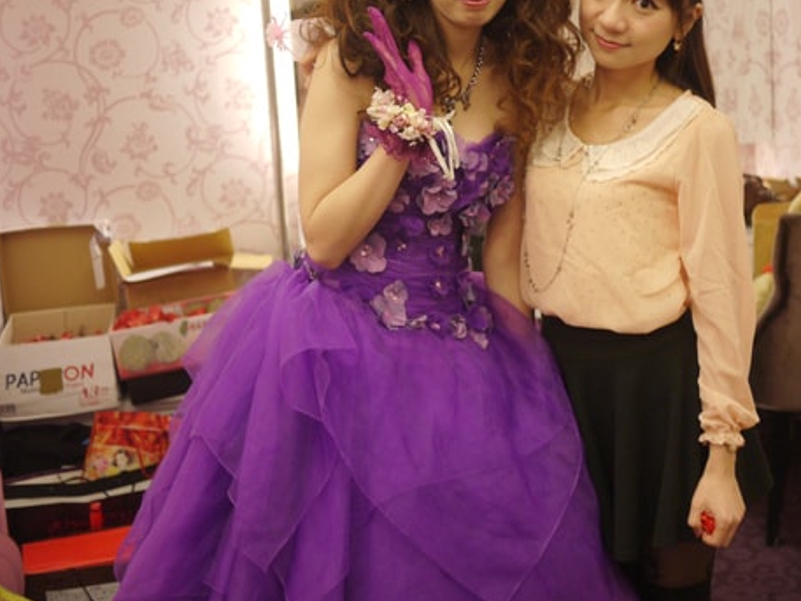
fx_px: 1296
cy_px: 216
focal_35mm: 56
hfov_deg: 34.1
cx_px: 510
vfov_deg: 26.0
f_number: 1.7
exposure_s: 1/60
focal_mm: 20
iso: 200
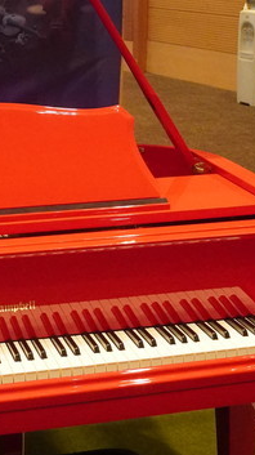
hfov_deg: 15.5
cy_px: 124
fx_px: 928
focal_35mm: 77
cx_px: 46
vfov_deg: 27.2
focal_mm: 18
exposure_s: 1/160
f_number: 3.5
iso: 6400
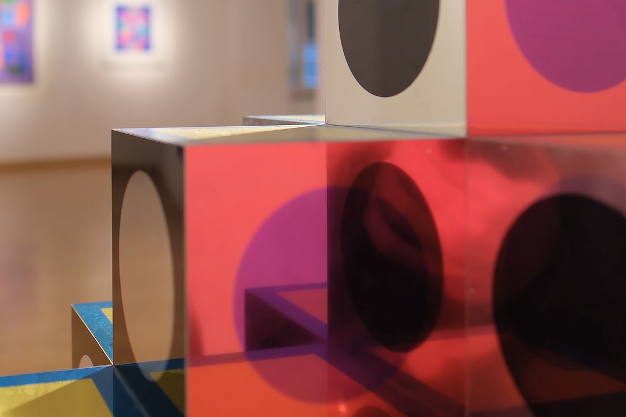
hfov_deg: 43.0
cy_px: 90
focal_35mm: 44
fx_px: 765
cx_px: 149
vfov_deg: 29.9
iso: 400
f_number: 2.5
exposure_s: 1/10
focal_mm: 16
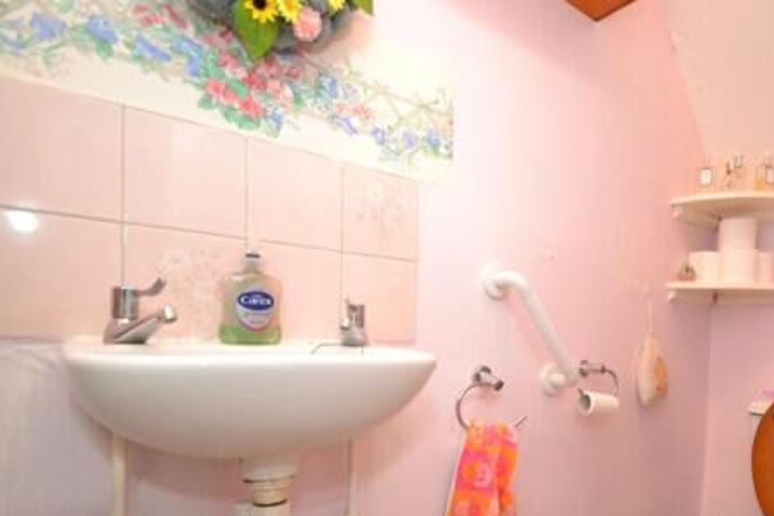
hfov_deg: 77.1
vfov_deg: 55.8
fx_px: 473
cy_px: 351
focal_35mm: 22
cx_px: 487
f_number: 3.5
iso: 3200
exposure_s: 1/60
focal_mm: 10
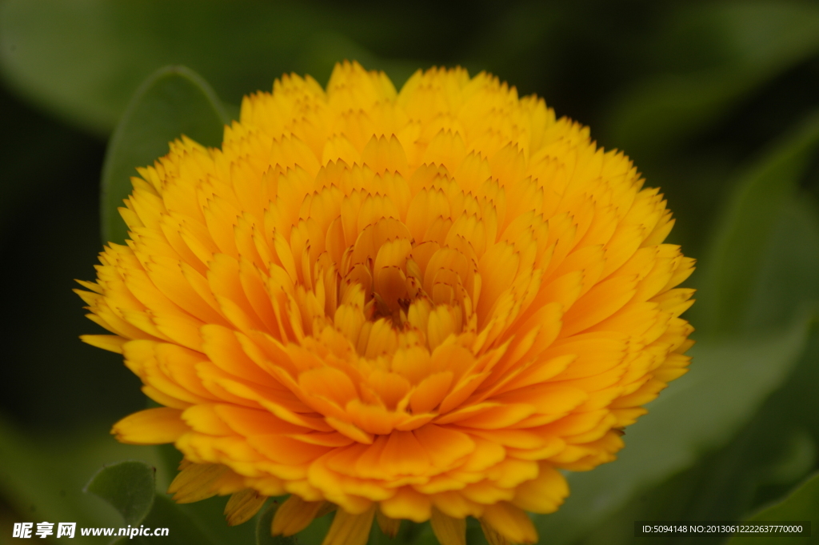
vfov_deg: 3.1
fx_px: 10229
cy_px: 272
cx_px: 410
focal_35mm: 450
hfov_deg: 4.6
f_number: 5.6
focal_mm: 300
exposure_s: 1/500
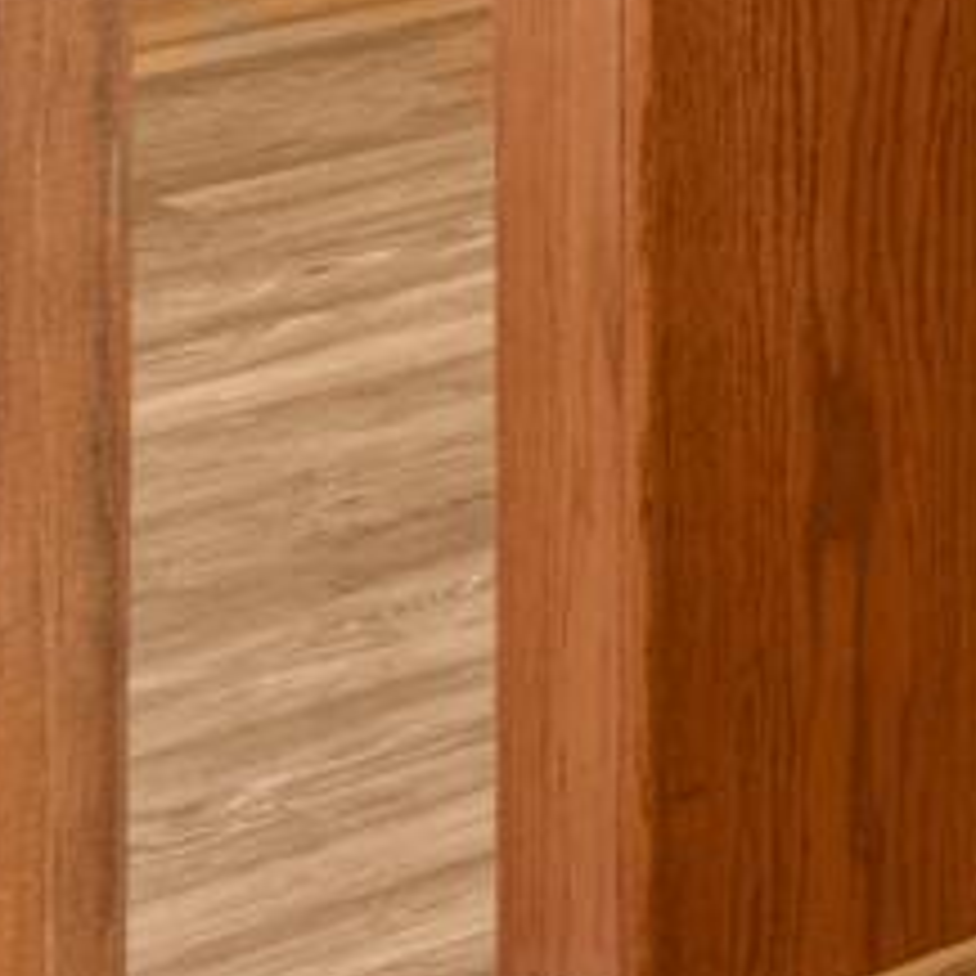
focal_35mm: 147
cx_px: 4115
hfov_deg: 7.5
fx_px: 4689
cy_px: -1217
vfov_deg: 10.5
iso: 200
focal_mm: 10
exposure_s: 4
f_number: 9
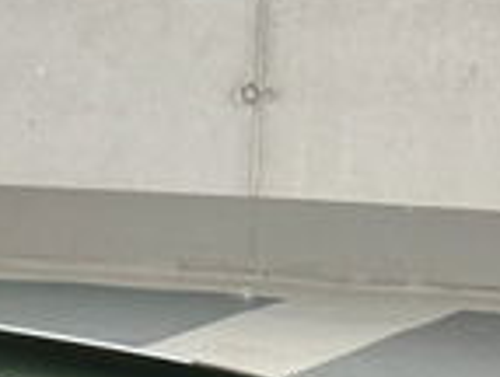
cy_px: 339
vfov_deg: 5.8
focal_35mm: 257
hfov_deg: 7.1
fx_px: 3722
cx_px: -818
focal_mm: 6.76
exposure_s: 1/50
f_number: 1.78
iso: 160
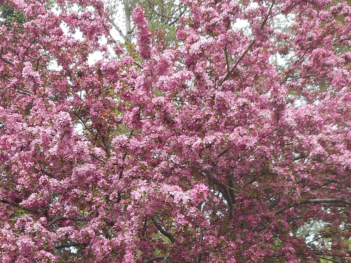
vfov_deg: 16.1
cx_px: 117
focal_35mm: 90
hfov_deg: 21.7
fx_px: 913
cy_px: 258
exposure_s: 1/200
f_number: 4
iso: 80
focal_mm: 5.2
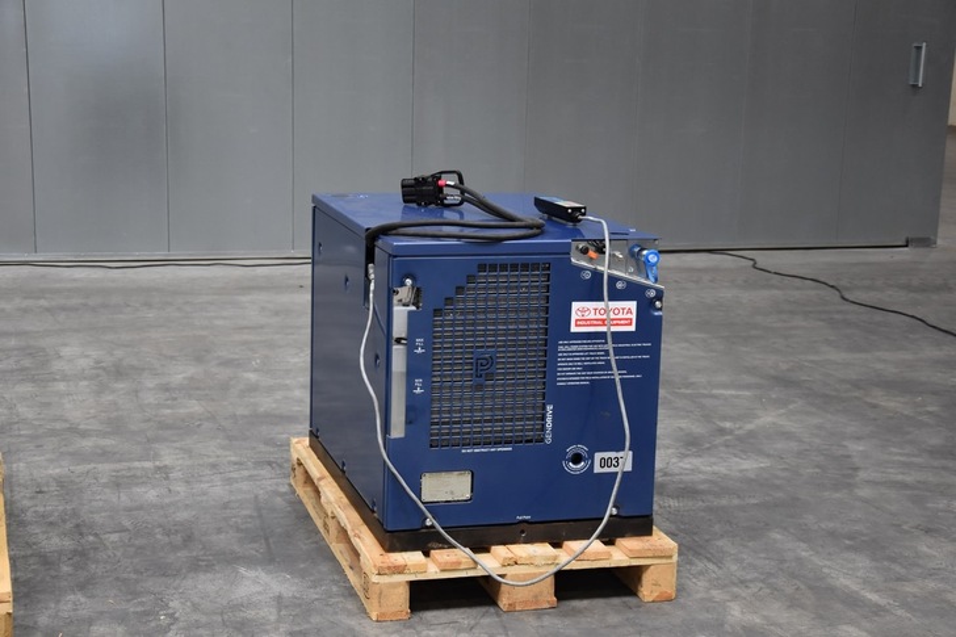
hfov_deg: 31.9
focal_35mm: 63
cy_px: 318
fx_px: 1673
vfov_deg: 21.6
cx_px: 478
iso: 800
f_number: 4.8
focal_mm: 42
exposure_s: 1/60
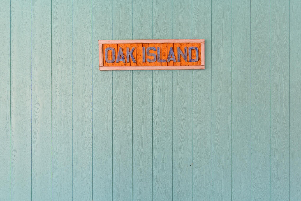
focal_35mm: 26
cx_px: 155
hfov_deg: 69.4
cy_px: 99
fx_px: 217
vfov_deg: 49.6
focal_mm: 15
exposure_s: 1/40
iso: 100
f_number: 5.3
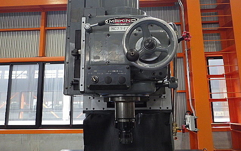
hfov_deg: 62.9
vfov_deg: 41.8
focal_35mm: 30
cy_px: 65
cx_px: 121
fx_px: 197
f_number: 3.5
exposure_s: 1/45
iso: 640
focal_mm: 5
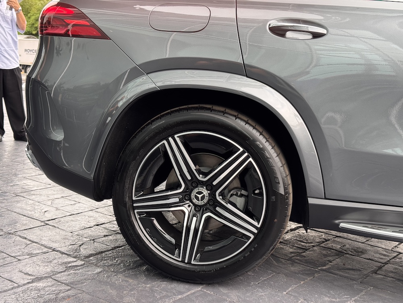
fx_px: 559
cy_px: 152
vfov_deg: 30.3
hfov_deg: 39.7
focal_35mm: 48
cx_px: 202
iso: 64
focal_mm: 6.76
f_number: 1.78
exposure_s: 1/317
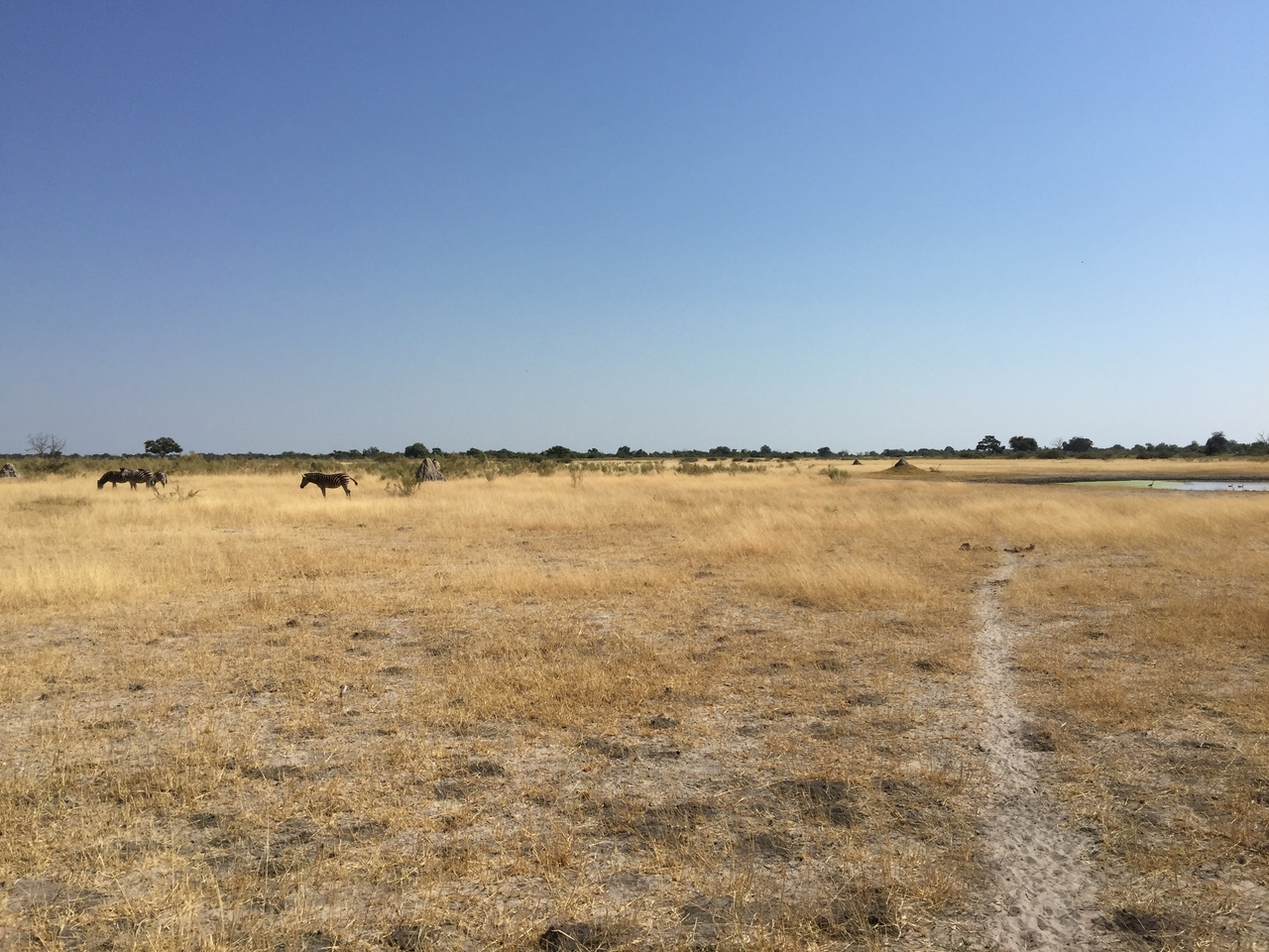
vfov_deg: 48.2
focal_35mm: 29
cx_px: 634
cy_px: 476
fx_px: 1063
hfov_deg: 61.7
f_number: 2.2
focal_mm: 4.15
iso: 32
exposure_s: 1/3597
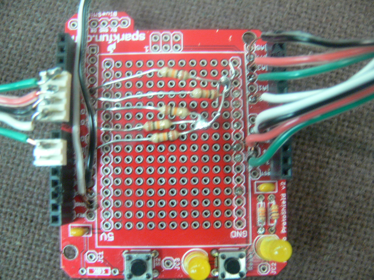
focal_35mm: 35
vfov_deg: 40.7
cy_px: 140
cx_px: 187
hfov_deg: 52.6
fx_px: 378
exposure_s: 1/8
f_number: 2.8
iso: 200
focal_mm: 7.4
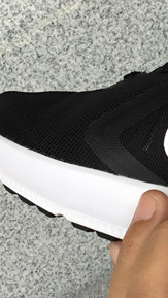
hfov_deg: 11.4
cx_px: 192
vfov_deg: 20.3
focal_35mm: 105
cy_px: 129
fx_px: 830
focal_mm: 3.3
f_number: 2.4
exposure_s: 1/105
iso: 25
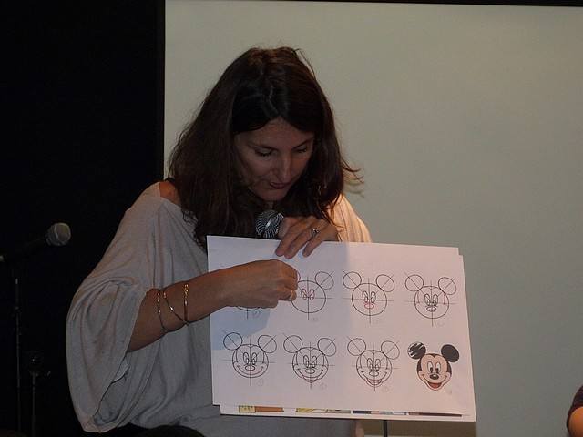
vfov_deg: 8.2
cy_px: 218
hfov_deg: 10.9
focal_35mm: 181
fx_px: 3048
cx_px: 292
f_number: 3.8
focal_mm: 32.5
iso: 400
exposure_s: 1/125
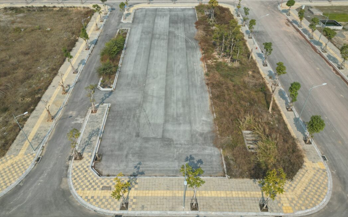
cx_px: 172
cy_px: 95
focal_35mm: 26
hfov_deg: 70.4
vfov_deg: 47.5
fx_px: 247
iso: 110
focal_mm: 6.72
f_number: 1.7
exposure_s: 1/3000
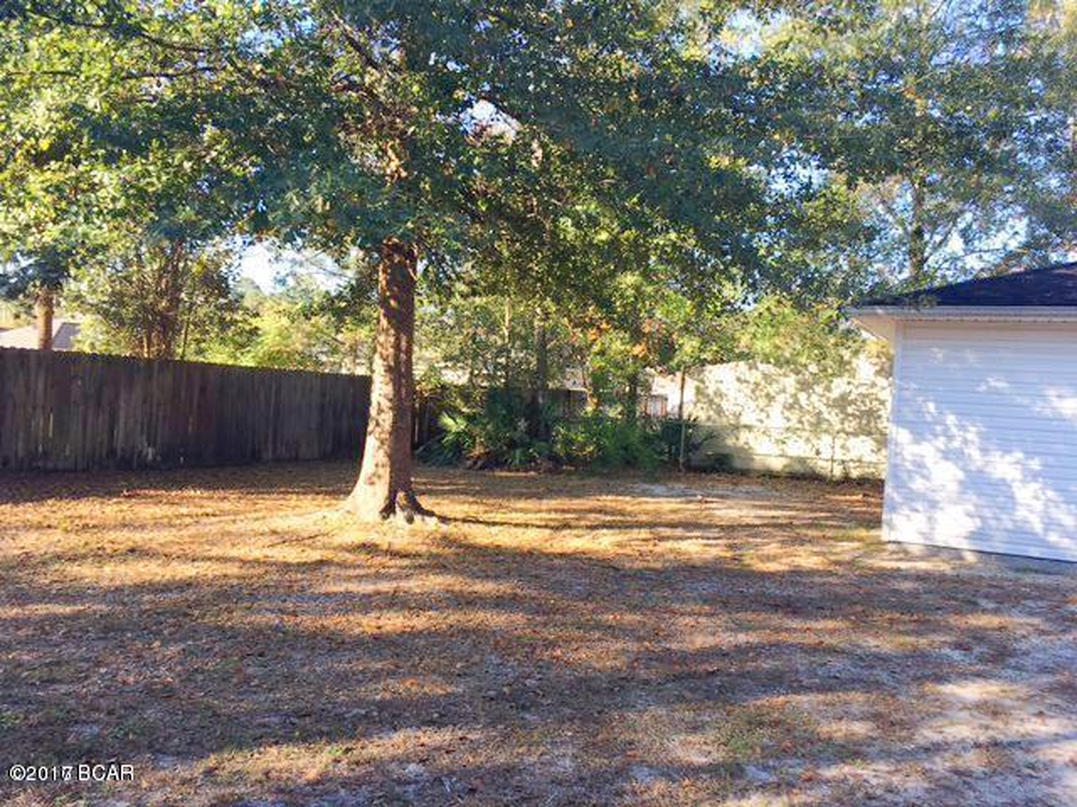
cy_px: 404
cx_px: 538
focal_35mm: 29
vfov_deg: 48.2
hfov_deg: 61.7
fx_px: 902
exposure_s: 1/210
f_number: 2.2
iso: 25
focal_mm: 4.15
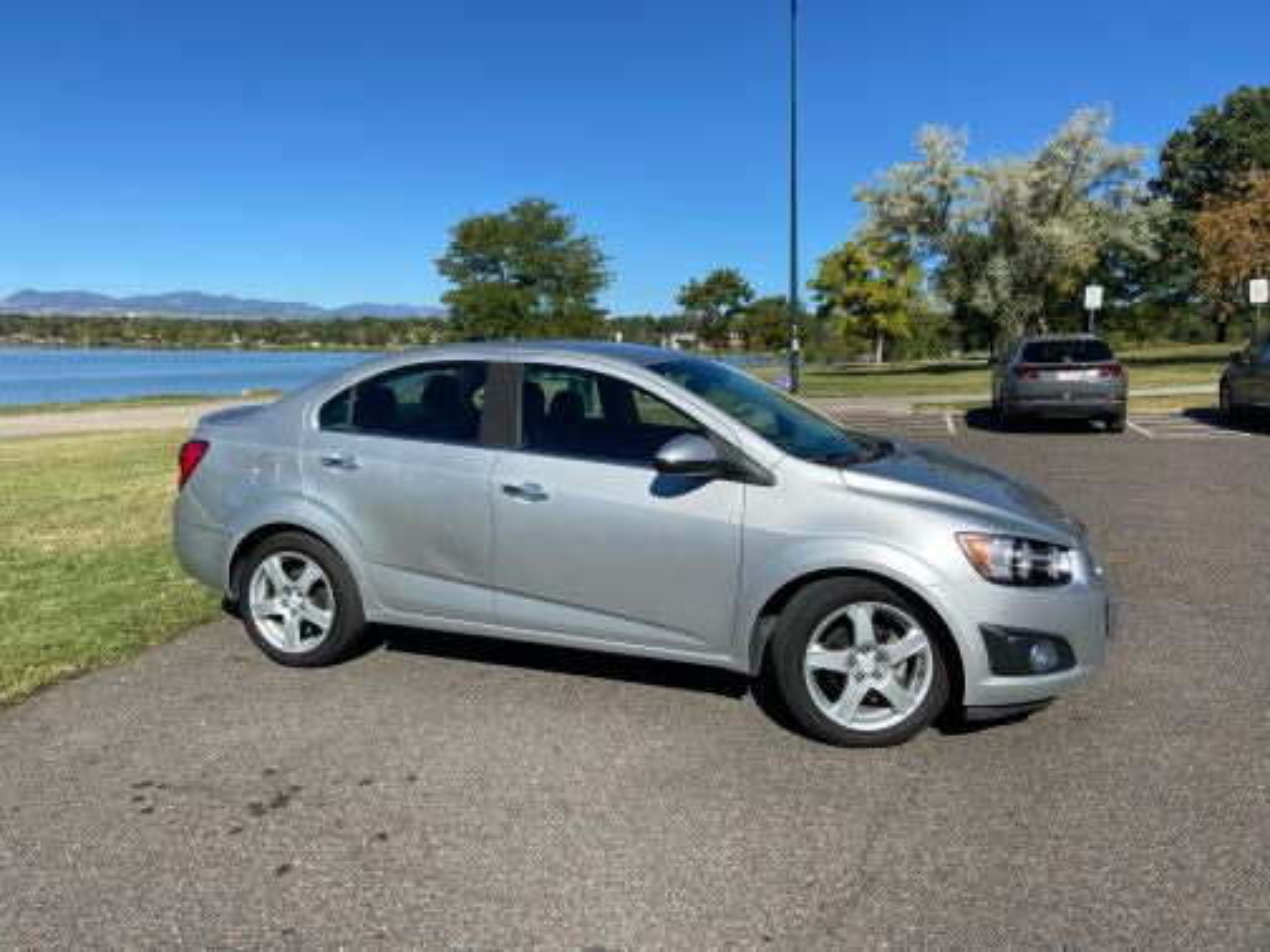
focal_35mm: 26
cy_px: 476
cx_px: 635
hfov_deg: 67.3
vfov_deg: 53.1
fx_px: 954
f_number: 1.8
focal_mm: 4.25
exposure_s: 1/3401
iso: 32
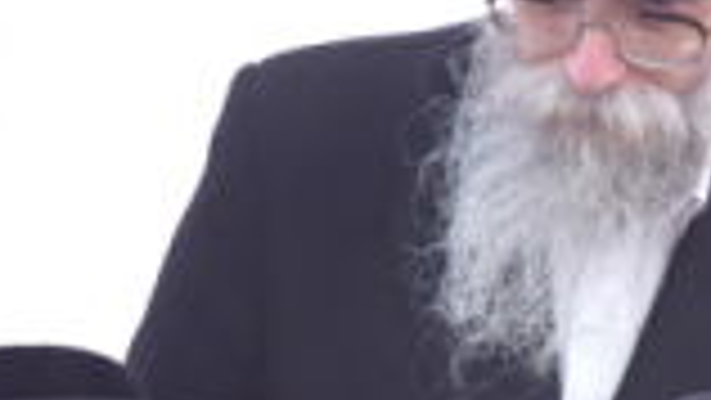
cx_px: 806
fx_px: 25667
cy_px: 802
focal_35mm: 1361
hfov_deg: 1.6
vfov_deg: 0.9
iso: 2500
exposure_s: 1/125
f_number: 3.5
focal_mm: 200
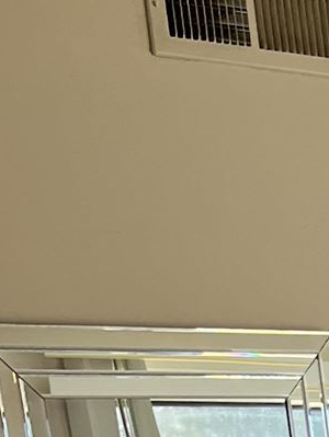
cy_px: 1116
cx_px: 757
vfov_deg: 10.8
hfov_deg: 9.0
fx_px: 1898
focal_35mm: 150
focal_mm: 5.1
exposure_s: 1/141
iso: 40
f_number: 1.6
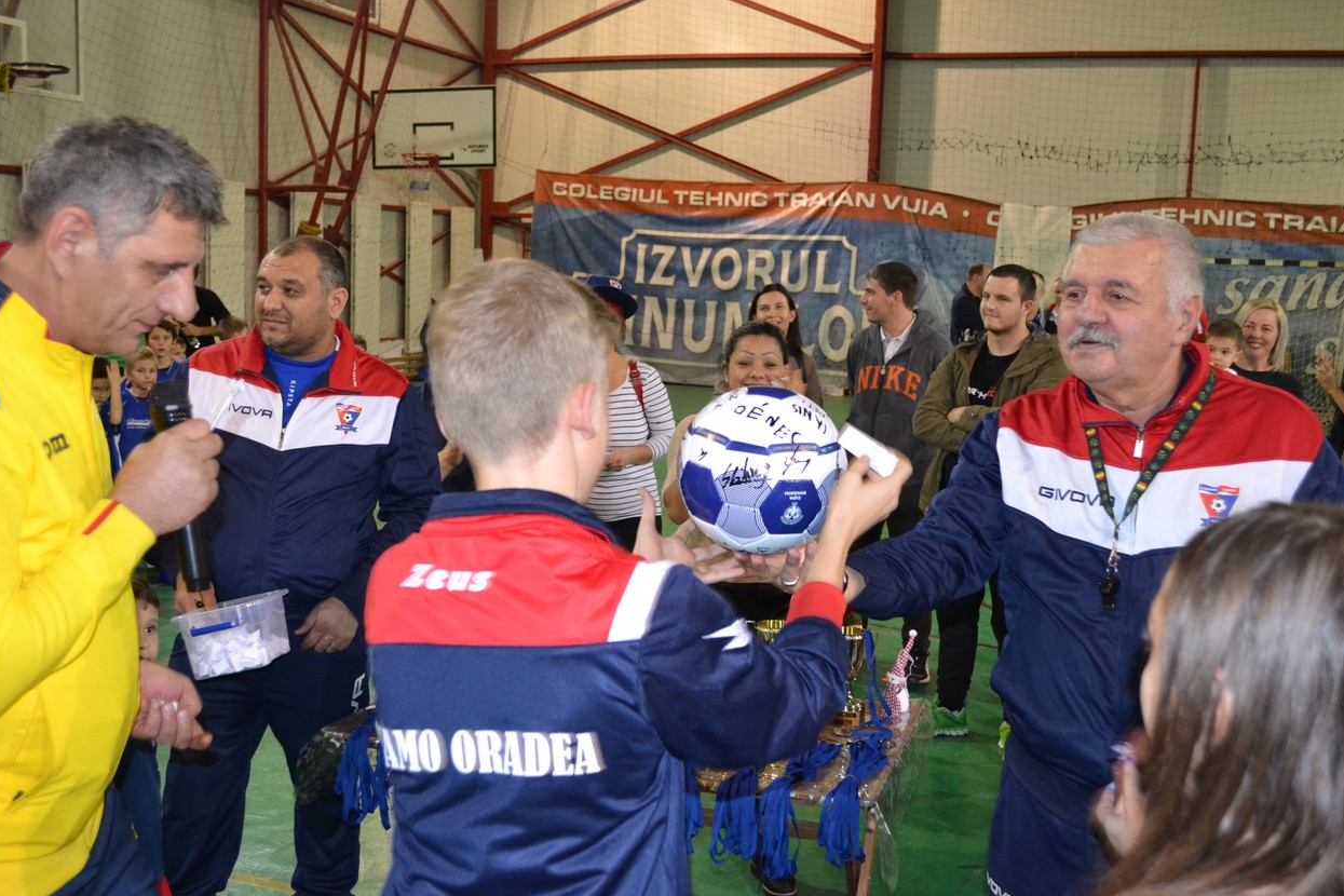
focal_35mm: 37
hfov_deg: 51.9
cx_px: 669
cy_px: 458
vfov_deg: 35.9
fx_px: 1381
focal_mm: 24
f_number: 4
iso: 2200
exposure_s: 1/60
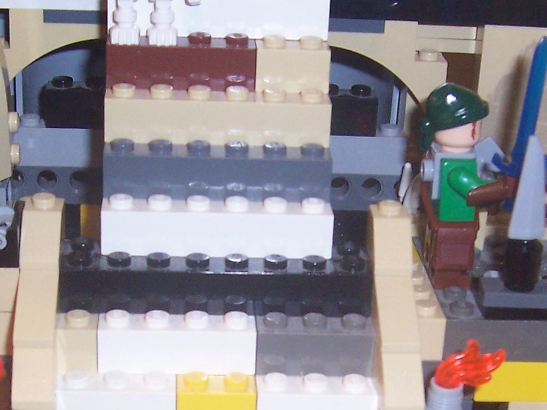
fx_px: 1343
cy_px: 374
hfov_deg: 23.0
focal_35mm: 85
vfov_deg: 17.1
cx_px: 301
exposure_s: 1/60
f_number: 2.7
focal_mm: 5.6
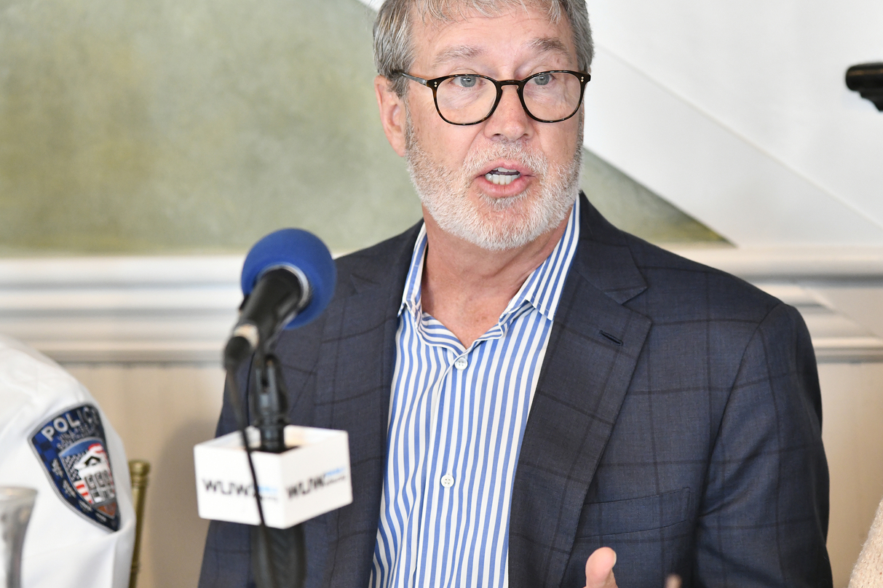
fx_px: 4095
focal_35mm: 167
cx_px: 494
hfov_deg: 12.3
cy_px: 262
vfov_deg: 8.2
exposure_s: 1/80
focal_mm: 135
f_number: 4.5
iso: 2500
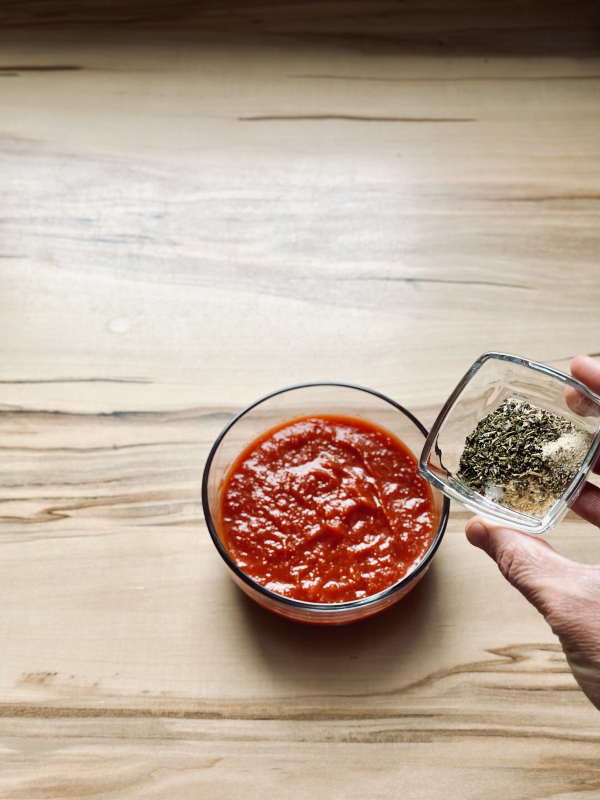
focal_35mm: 48
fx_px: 1109
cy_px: 400
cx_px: 300
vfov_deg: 39.7
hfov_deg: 30.3
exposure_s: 1/60
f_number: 1.78
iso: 125
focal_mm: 6.86
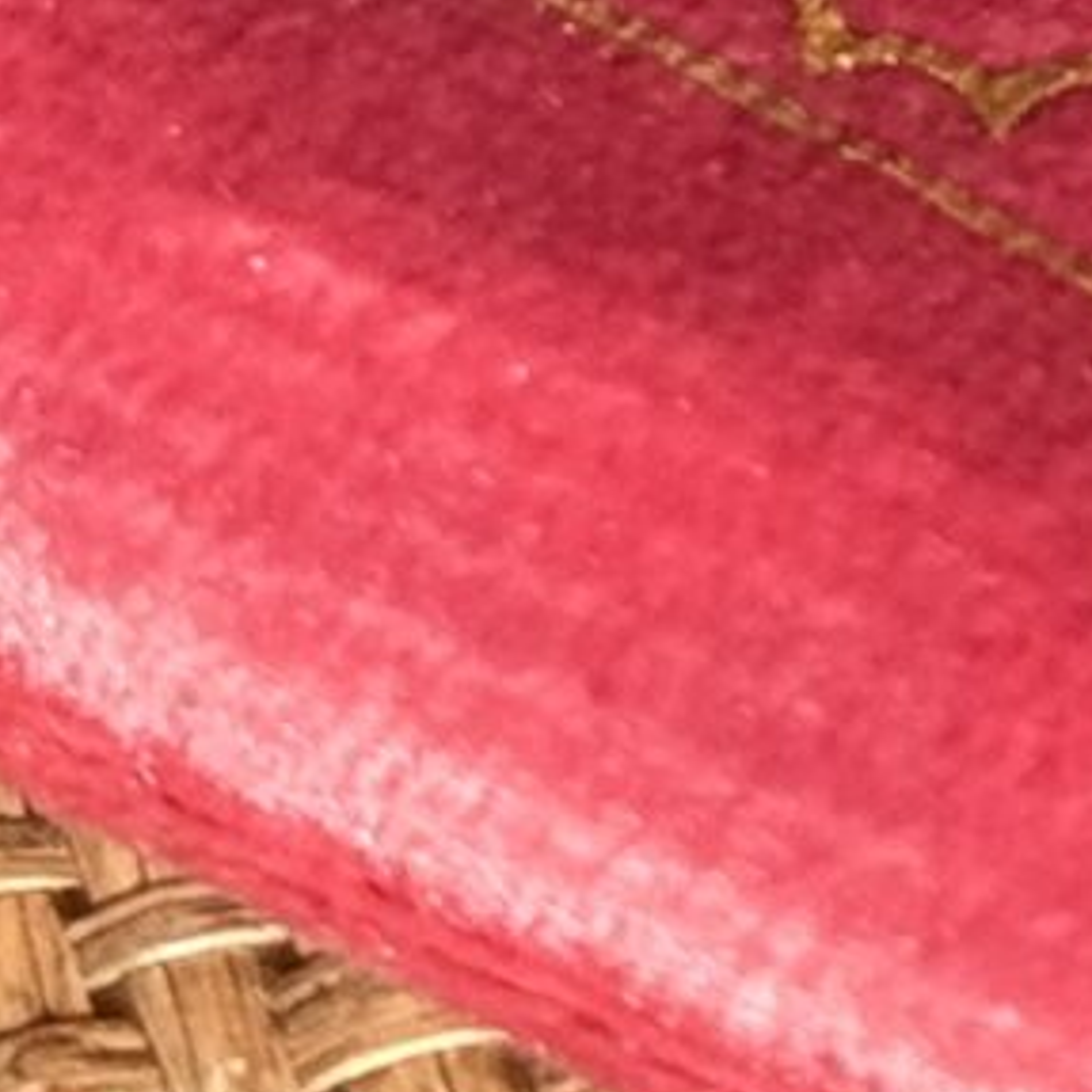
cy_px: -1651
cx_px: 2359
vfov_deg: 4.5
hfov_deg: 4.5
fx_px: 13527
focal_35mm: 379
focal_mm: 6.76
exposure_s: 1/2146
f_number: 1.78
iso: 64
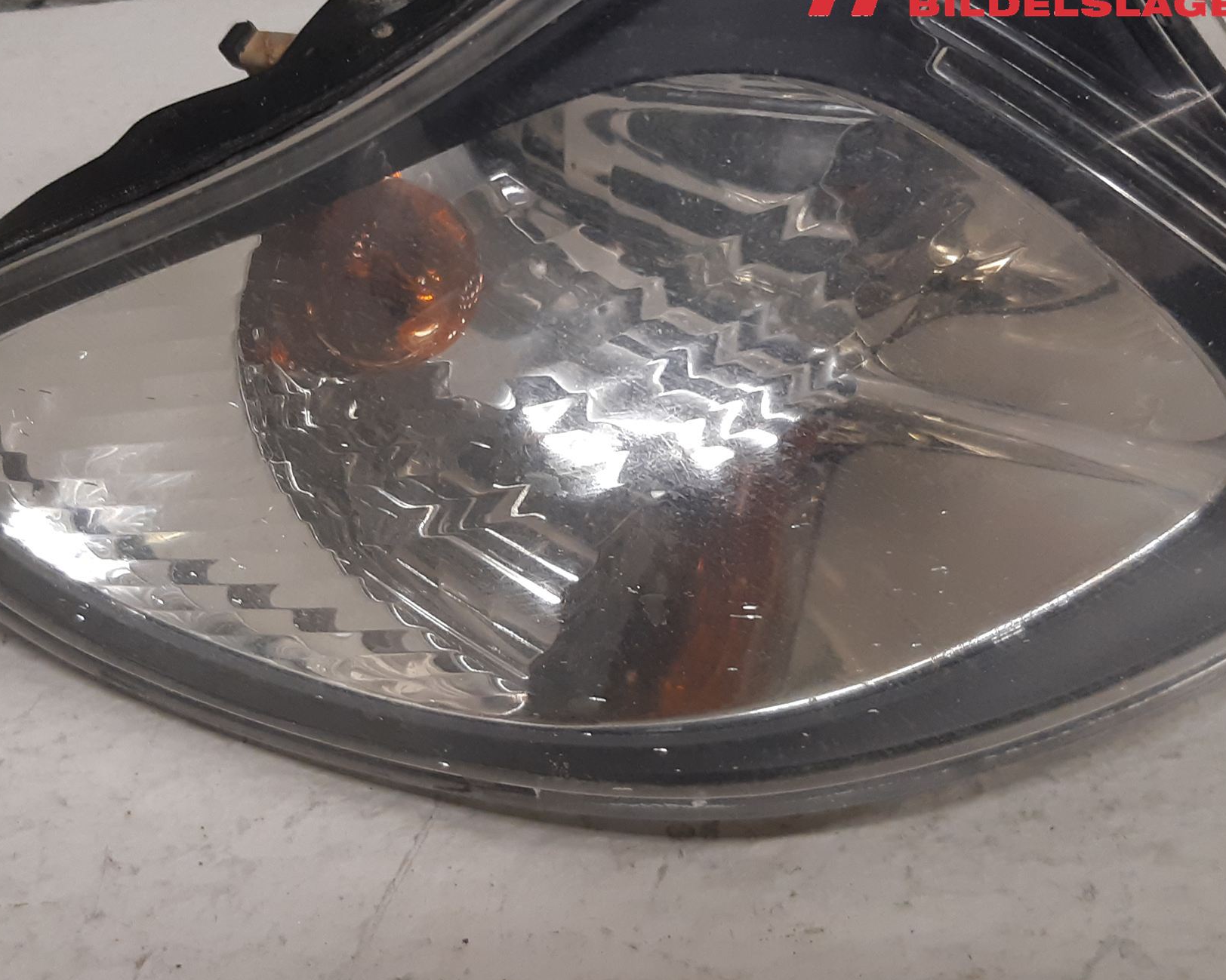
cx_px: 498
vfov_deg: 45.8
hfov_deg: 55.3
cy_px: 468
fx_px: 1161
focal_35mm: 32
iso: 125
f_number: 1.7
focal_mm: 3.93
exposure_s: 1/50
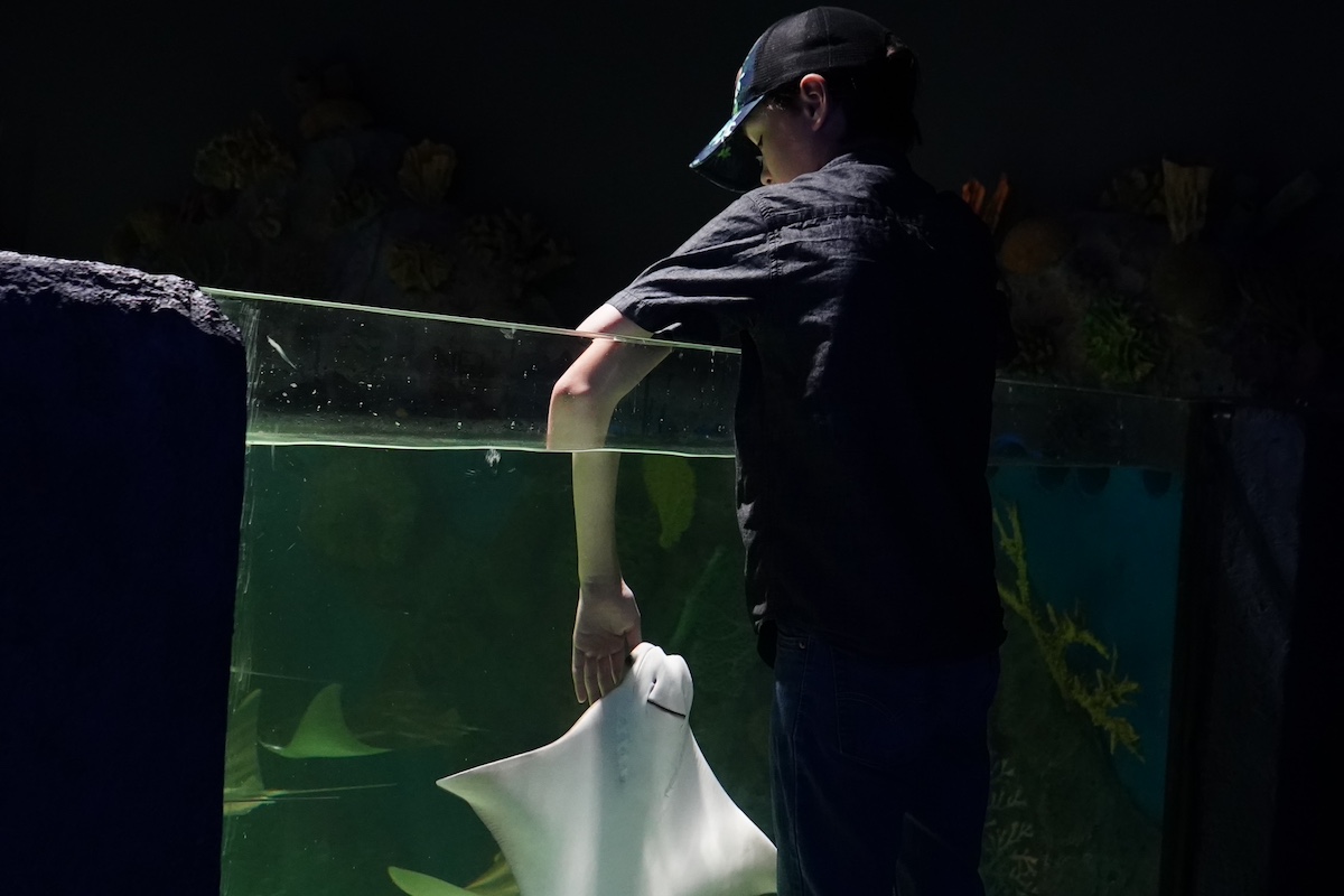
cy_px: 448
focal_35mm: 42
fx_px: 1568
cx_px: 672
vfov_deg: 31.9
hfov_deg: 46.4
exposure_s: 1/125
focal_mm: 28
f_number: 5
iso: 6400
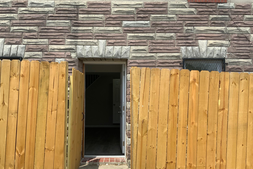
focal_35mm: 31
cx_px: 126
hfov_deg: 60.3
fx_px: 218
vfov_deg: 42.3
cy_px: 90
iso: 16
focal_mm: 3
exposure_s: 1/1412
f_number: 1.8
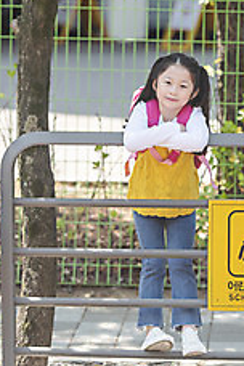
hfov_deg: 6.4
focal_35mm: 214
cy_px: 79
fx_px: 2175
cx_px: 206
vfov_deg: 9.6
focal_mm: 122
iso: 200
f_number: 2.8
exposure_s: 1/400
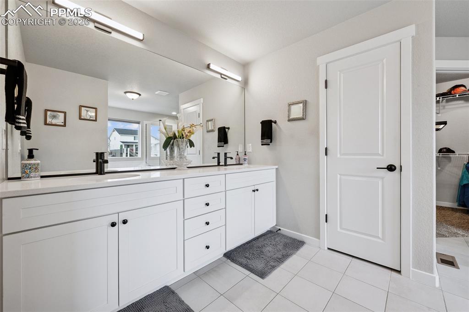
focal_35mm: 14
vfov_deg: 81.2
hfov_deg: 104.3
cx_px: 234
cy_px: 156
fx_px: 182
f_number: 11
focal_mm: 14
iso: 800
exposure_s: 1/15
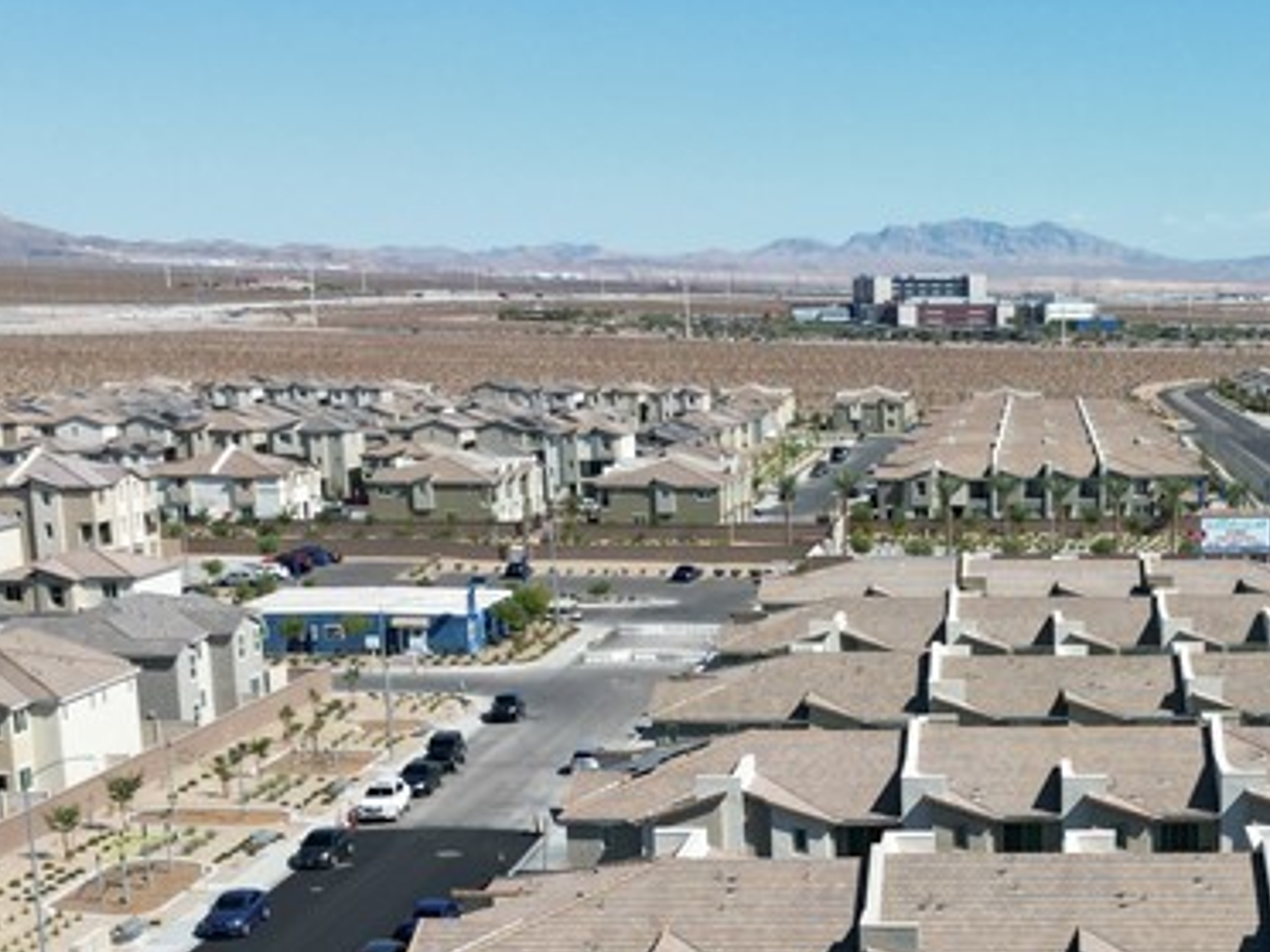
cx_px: 1069
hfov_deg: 28.6
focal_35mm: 66
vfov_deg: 21.6
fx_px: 2421
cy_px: 914
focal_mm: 6.72
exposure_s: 1/3200
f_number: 1.7
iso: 100
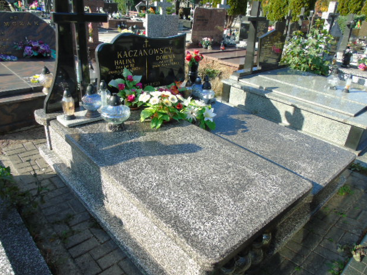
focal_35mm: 26
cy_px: 135
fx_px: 276
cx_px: 190
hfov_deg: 67.3
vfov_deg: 53.1
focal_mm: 4.4
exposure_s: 1/320
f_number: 3.4
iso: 80
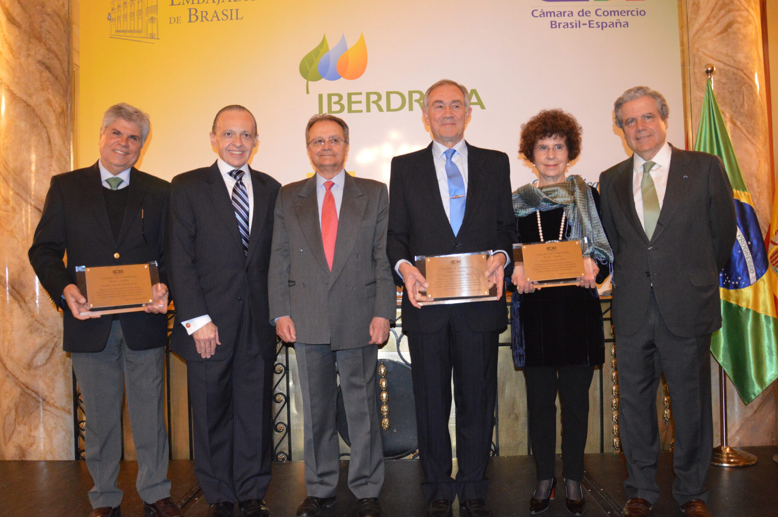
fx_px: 604
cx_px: 393
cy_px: 256
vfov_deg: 46.3
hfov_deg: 65.5
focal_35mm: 28
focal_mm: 18
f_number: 3.5
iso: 3200
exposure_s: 1/60
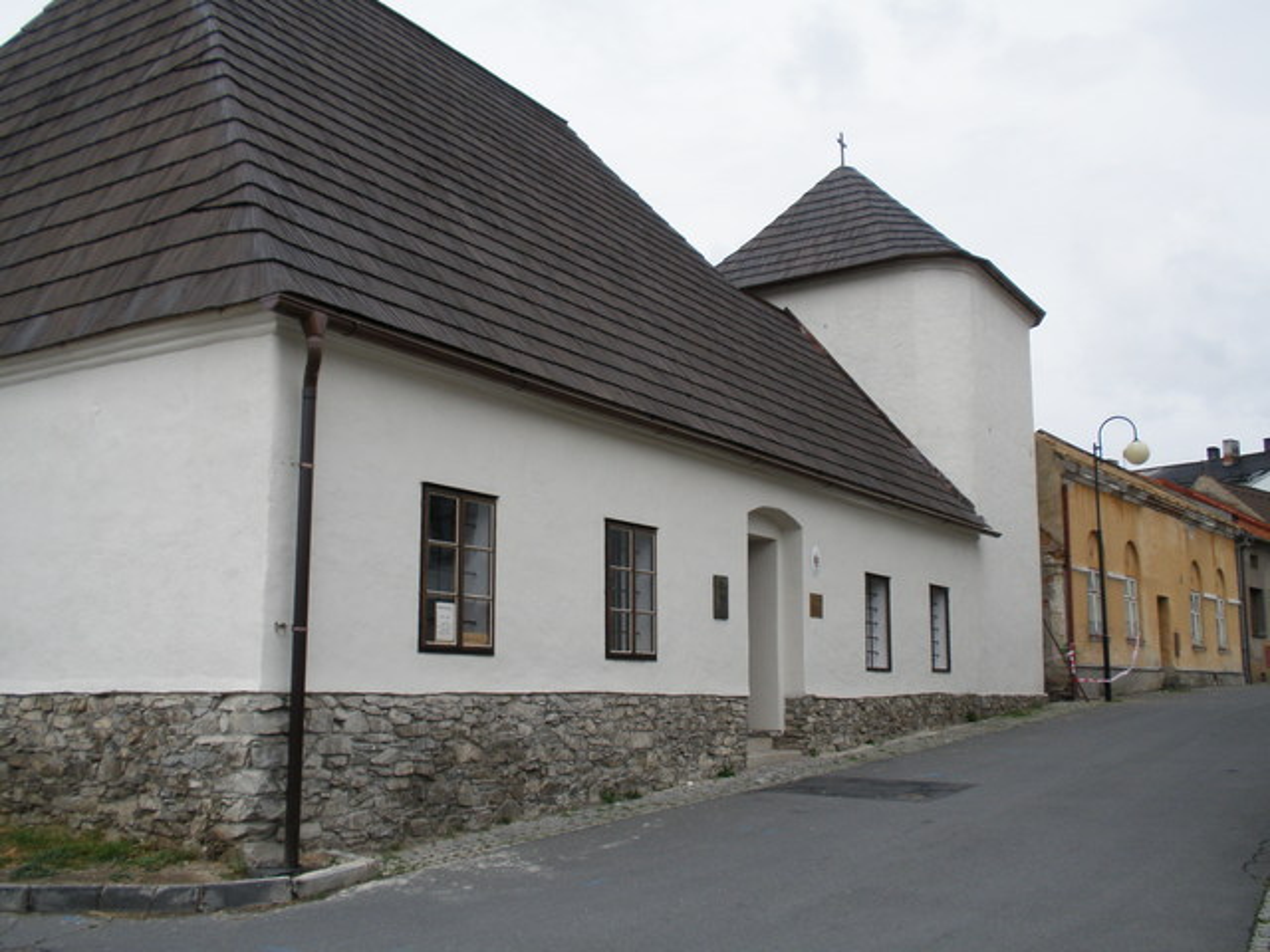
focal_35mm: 37
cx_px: 635
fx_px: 1357
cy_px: 476
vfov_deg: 38.7
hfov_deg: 50.1
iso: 64
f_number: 10
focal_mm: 6.6
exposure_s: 1/160
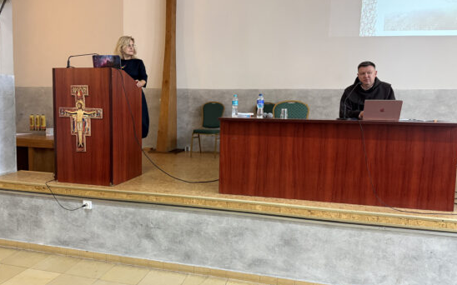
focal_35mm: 26
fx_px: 324
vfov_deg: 47.5
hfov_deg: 70.4
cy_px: 132
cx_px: 225
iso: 400
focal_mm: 6.76
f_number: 1.78
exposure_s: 1/50
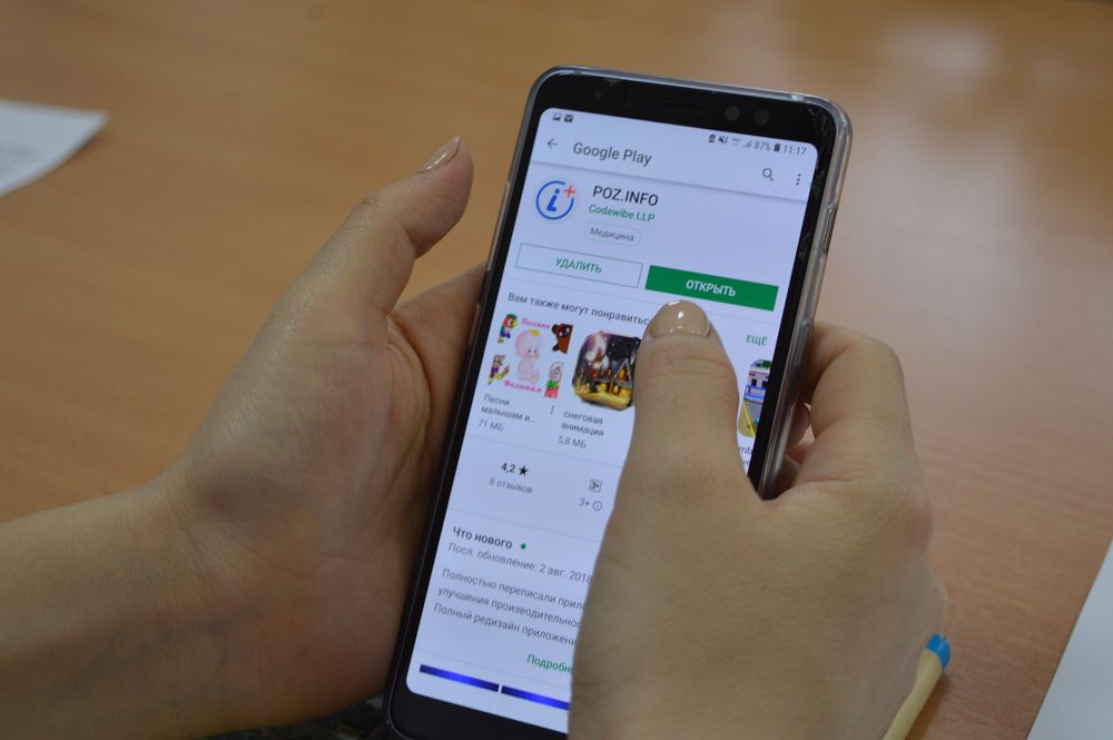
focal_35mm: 60
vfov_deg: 22.6
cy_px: 370
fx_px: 1853
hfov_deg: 33.4
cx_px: 556
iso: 400
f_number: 4.8
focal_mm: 40
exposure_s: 1/40
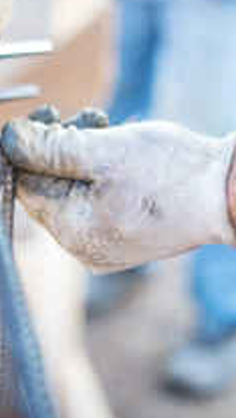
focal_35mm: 75
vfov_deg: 28.0
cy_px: 142
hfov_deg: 15.3
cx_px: -77
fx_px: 831
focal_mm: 35
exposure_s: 1/1250
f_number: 1.4
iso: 80
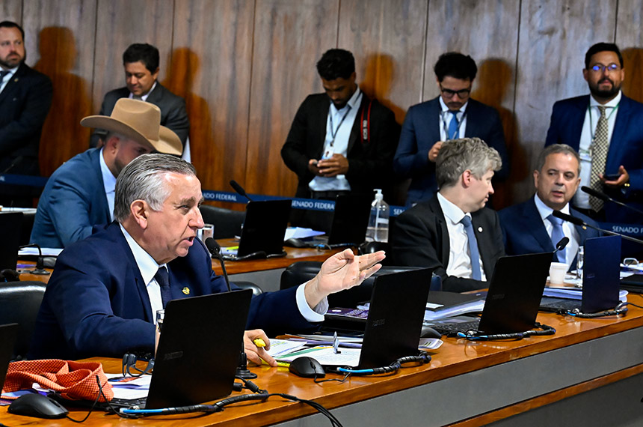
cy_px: 214
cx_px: 322
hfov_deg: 19.5
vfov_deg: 13.0
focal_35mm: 105
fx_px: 1872
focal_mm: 70
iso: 6400
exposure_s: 1/125
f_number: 7.1
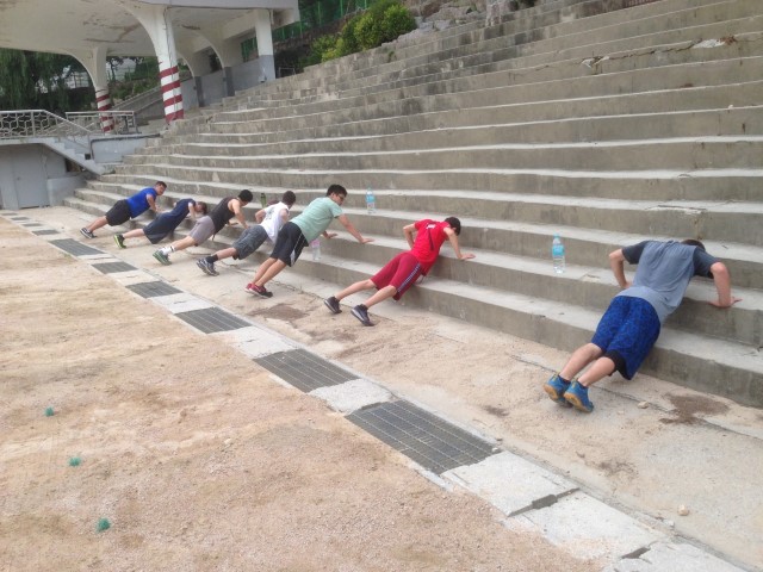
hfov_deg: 55.4
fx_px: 727
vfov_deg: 42.9
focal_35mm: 33
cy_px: 286
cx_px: 382
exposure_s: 1/233
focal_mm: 4.12
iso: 50
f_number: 2.4
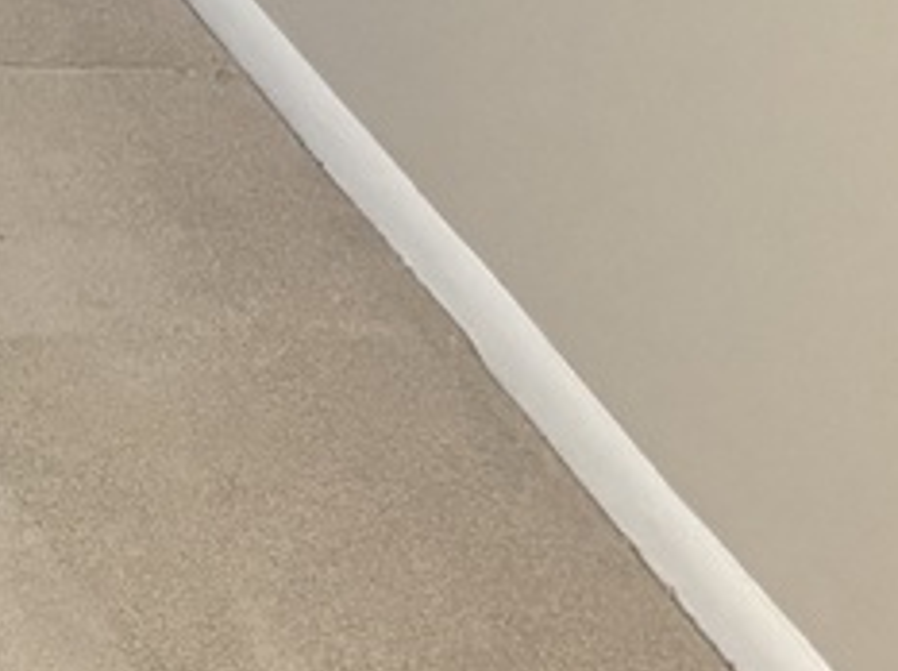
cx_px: -1519
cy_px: -671
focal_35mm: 161
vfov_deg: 8.7
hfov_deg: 10.1
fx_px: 4170
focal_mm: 5.96
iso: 200
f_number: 1.6
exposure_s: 1/120
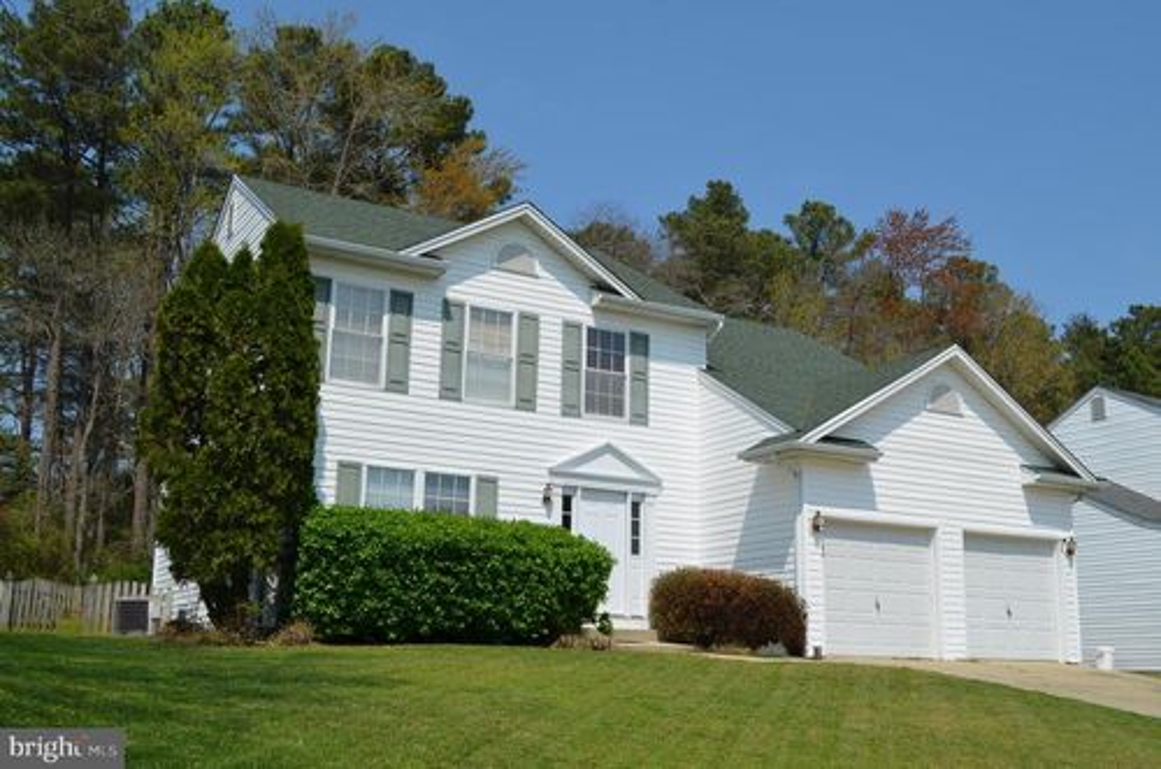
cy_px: 384
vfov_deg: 34.1
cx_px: 580
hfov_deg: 49.6
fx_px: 1255
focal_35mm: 39
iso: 100
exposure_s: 1/320
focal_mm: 26
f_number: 9
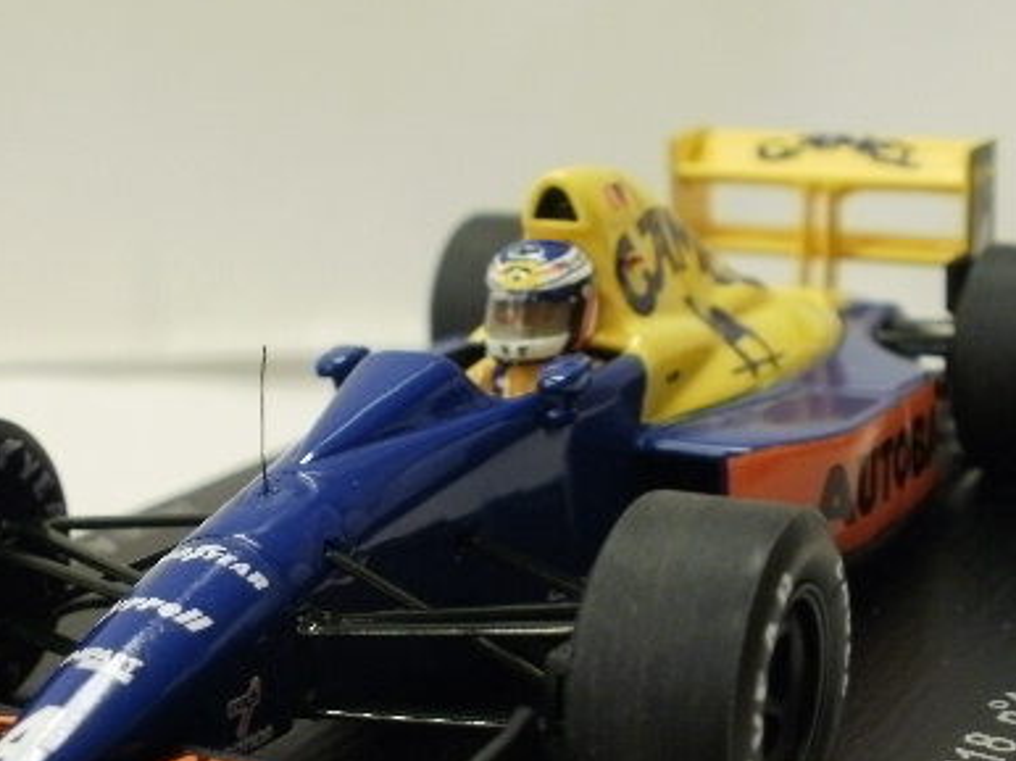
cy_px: 535
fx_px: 2141
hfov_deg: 26.6
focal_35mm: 73
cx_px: 405
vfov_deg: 20.0
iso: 125
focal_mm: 7.7
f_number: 4
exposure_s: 1/15
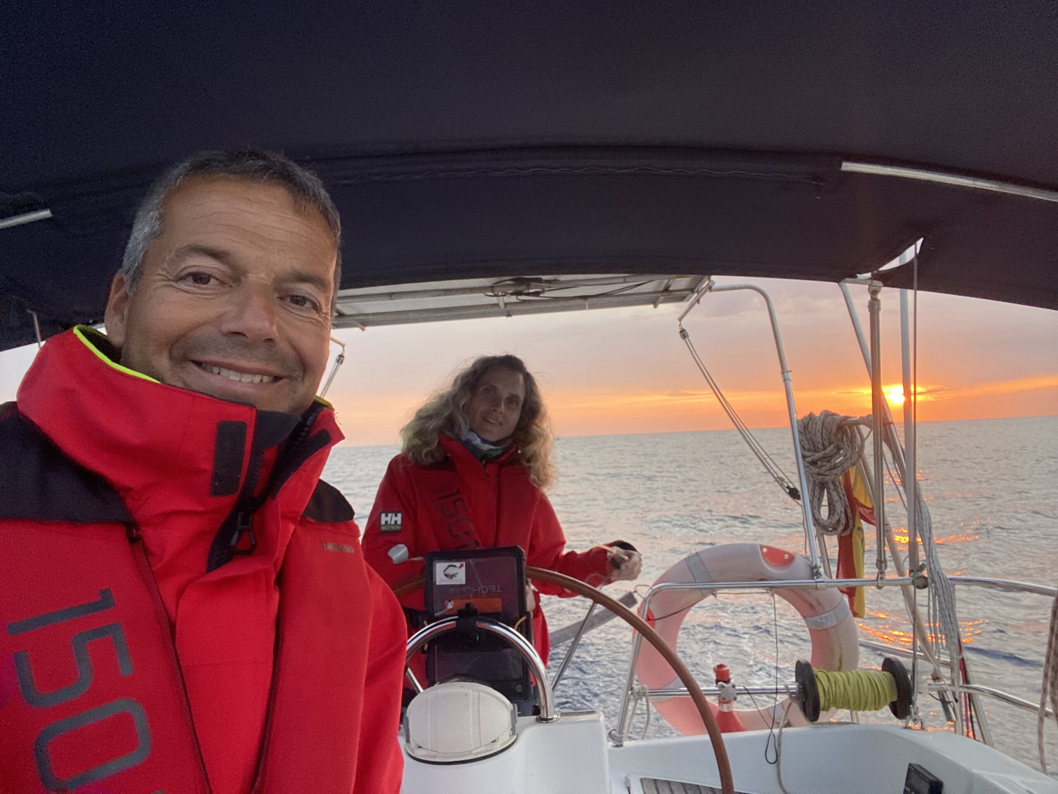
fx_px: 703
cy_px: 397
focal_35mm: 23
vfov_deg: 58.9
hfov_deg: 73.9
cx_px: 529
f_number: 2.2
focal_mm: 2.71
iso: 50
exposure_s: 1/122
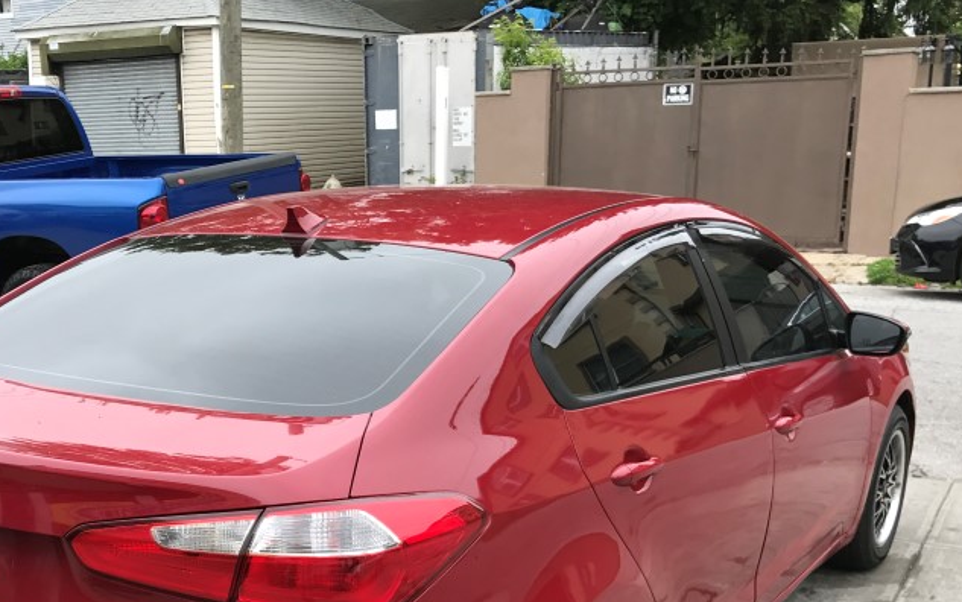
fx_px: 1259
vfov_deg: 26.4
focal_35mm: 48
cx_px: 325
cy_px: 483
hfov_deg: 41.3
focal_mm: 3.99
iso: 20
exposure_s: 1/573
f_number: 1.8
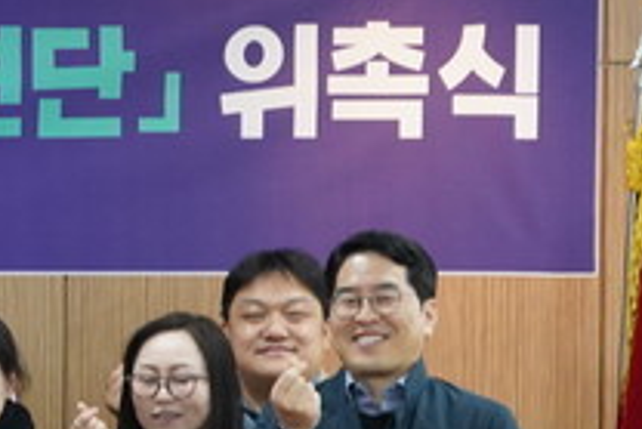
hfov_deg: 7.1
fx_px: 4943
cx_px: -694
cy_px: 519
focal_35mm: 277
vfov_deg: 5.0
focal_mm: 60
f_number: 5.6
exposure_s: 1/60
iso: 2000
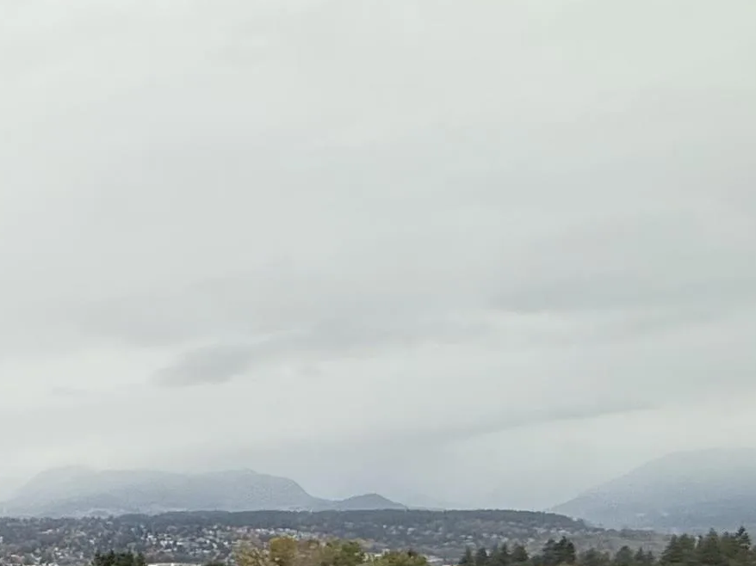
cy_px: 638
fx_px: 1070
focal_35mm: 49
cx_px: -354
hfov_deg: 27.7
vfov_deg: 27.0
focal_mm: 2.22
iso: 50
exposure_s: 1/294
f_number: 2.2
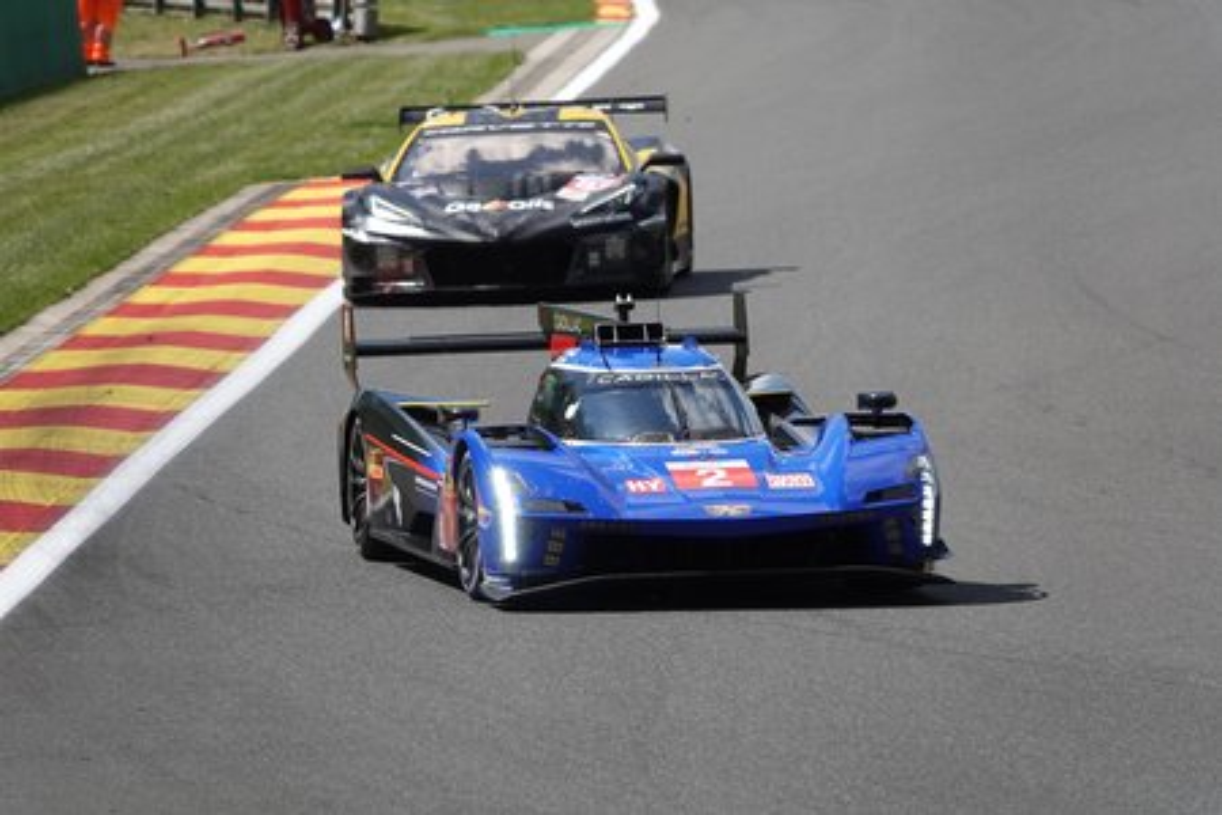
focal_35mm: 458
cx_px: 611
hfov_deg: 4.5
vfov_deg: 3.0
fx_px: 15545
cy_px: 408
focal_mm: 167.98
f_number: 4.5
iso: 100
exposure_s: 1/800
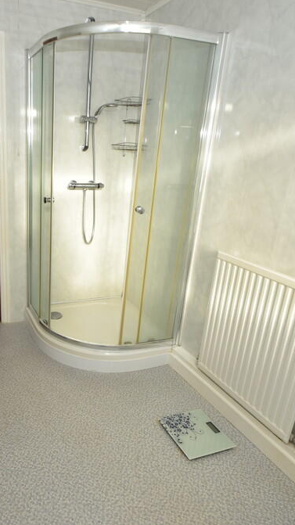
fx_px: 334
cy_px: 265
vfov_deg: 76.3
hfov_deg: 46.1
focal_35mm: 24
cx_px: 76
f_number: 10
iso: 400
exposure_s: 1/200
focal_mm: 10
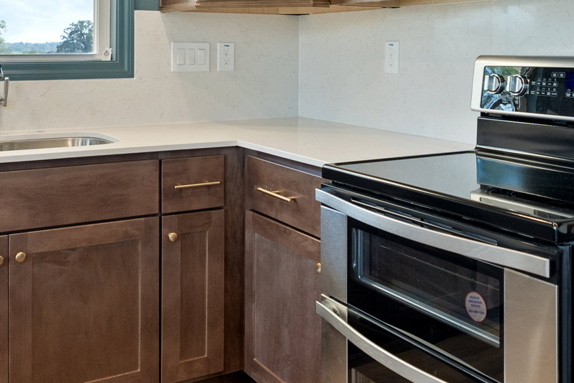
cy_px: 55
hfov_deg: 45.4
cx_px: 291
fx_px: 686
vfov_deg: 30.1
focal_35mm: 43
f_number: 2.8
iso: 250
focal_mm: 12
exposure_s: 1/30
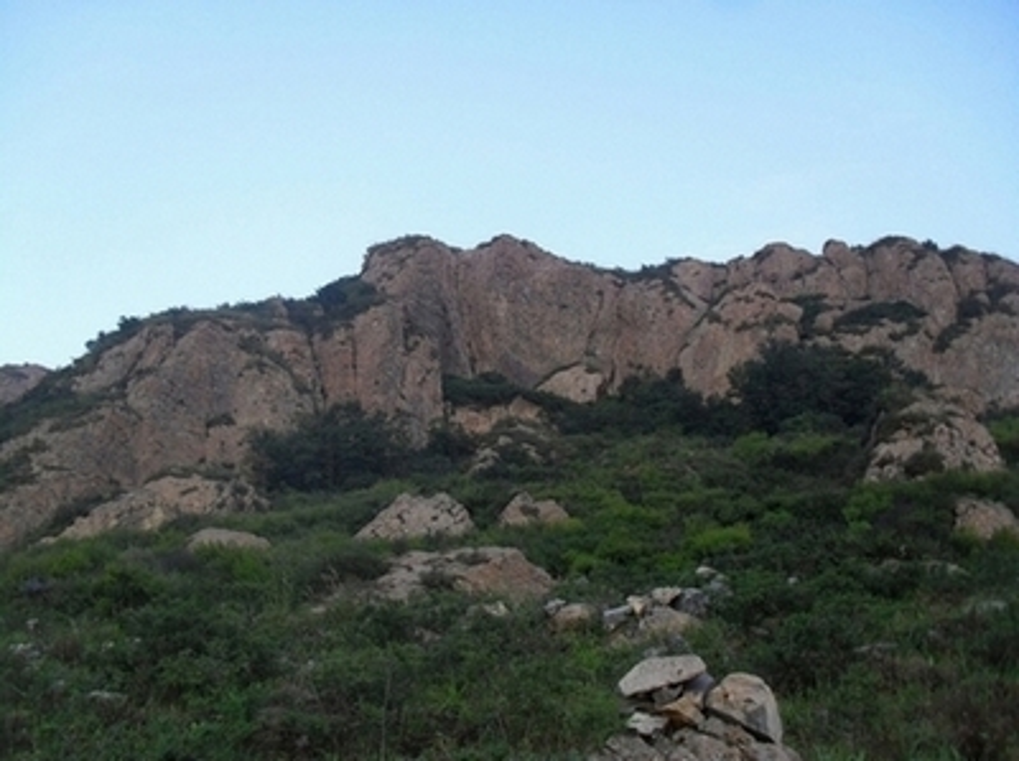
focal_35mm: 35
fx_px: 1029
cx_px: 510
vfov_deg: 40.6
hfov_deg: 52.7
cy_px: 380
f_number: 3.2
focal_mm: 6.3
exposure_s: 1/45
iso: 100
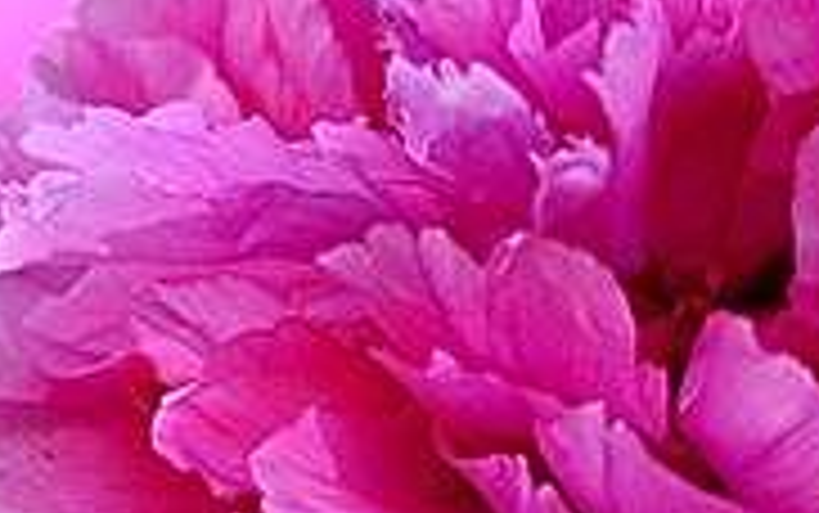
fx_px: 29995
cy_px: 457
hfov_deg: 1.6
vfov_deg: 1.0
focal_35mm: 1343
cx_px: 598
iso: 200
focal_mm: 200
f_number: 2.8
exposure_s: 1/800
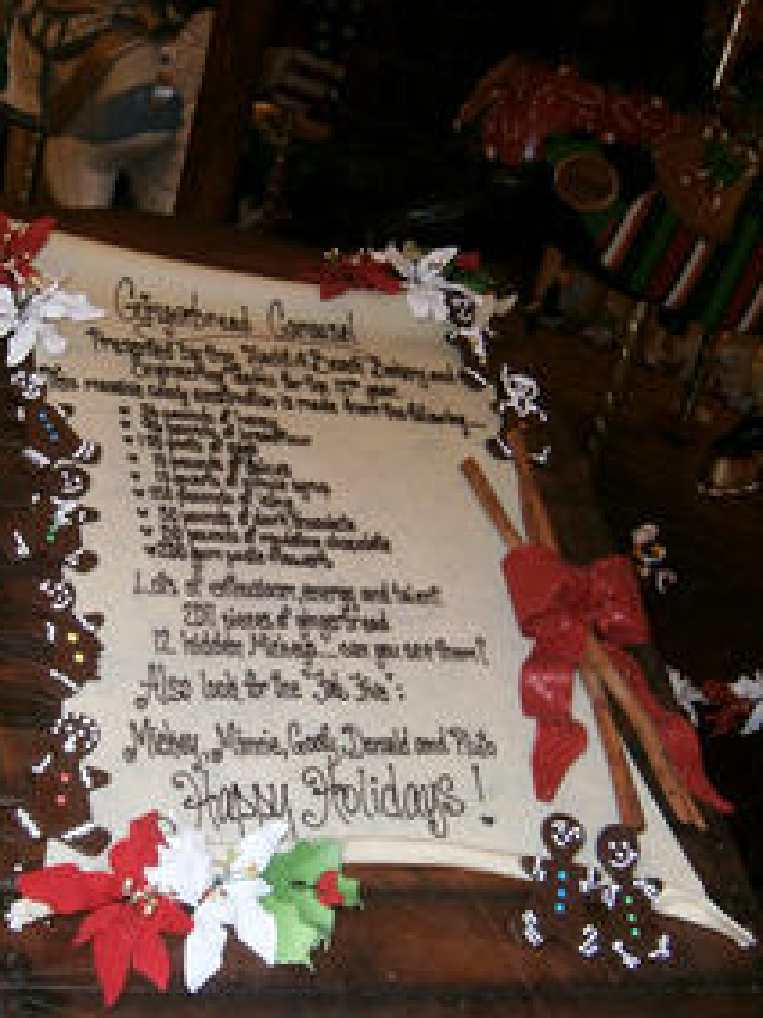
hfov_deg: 31.2
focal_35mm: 46
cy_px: 630
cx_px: 247
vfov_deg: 41.0
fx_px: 1353
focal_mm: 4.7
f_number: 2.8
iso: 125
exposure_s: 1/30
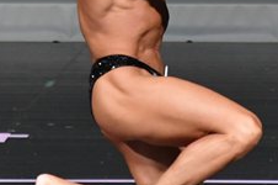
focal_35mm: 1287
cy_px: 16
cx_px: 173
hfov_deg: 1.6
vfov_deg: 1.1
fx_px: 9924
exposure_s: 1/400
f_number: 5.6
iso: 4000
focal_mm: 250
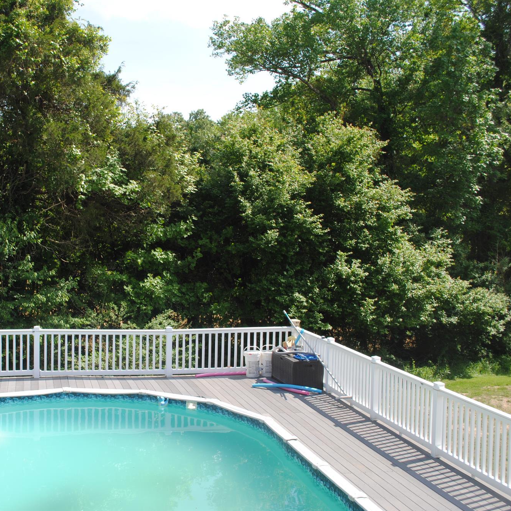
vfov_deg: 39.2
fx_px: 718
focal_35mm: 43
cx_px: 157
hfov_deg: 38.6
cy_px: 261
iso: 100
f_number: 7.1
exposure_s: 1/200
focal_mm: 22
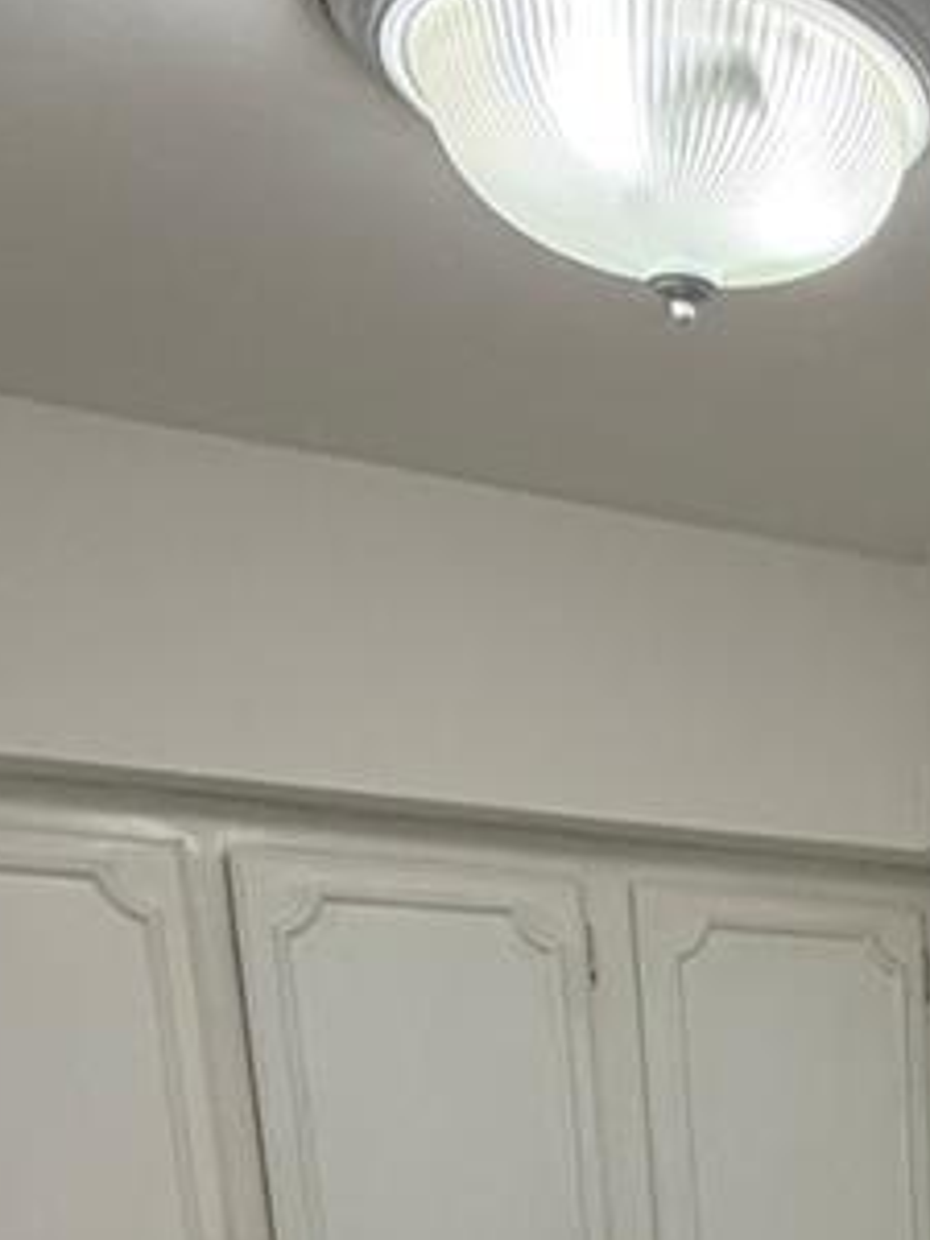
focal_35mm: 56
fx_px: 2006
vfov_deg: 27.1
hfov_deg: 22.8
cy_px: 1724
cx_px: 1265
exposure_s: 1/120
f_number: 2.2
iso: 200
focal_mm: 2.22
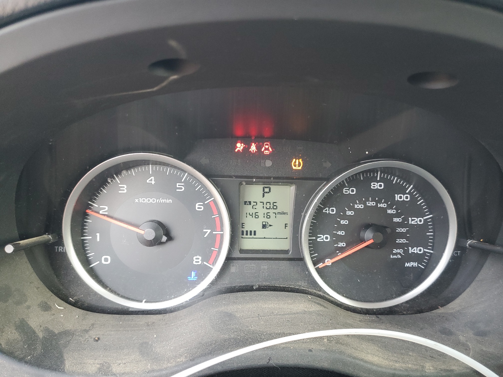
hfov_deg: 67.3
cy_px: 188
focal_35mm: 26
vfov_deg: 53.1
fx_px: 378
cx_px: 252
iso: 115
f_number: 1.5
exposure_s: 1/60.2
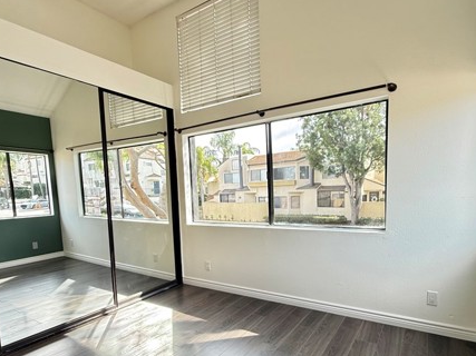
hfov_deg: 79.0
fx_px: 289
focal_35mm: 21
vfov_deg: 62.7
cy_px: 218
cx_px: 242
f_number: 2.2
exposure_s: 1/120
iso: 80
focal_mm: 2.22
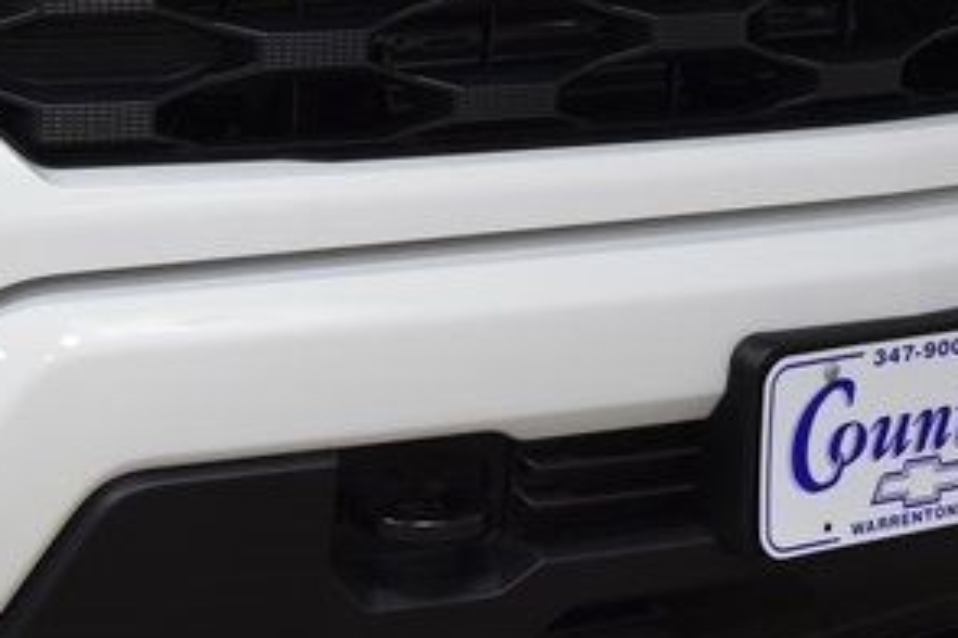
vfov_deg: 12.3
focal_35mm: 111
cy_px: 203
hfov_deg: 18.4
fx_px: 2954
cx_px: 502
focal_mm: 34
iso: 1600
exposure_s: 1/60
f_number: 6.3
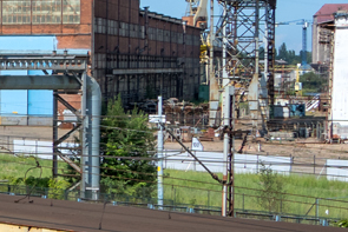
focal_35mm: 179
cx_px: -586
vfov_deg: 7.7
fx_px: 1731
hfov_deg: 9.6
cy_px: 136
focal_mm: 22
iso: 125
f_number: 9
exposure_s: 1/640
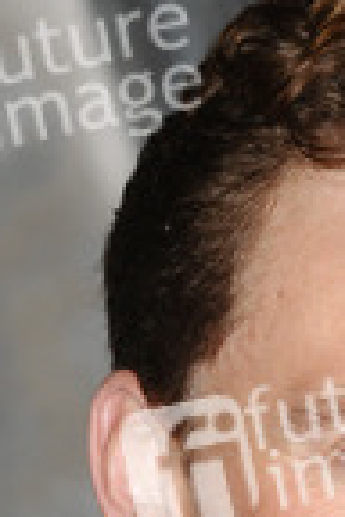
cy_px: 628
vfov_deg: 2.8
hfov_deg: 1.9
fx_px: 10499
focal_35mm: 730
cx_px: 411
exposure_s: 1/200
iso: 320
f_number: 4.5
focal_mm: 175
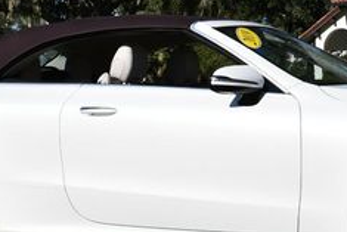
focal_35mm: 136
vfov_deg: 10.1
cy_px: 40
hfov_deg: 15.0
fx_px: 1312
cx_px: 245
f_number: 10
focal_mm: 25
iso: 100
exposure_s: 1/400
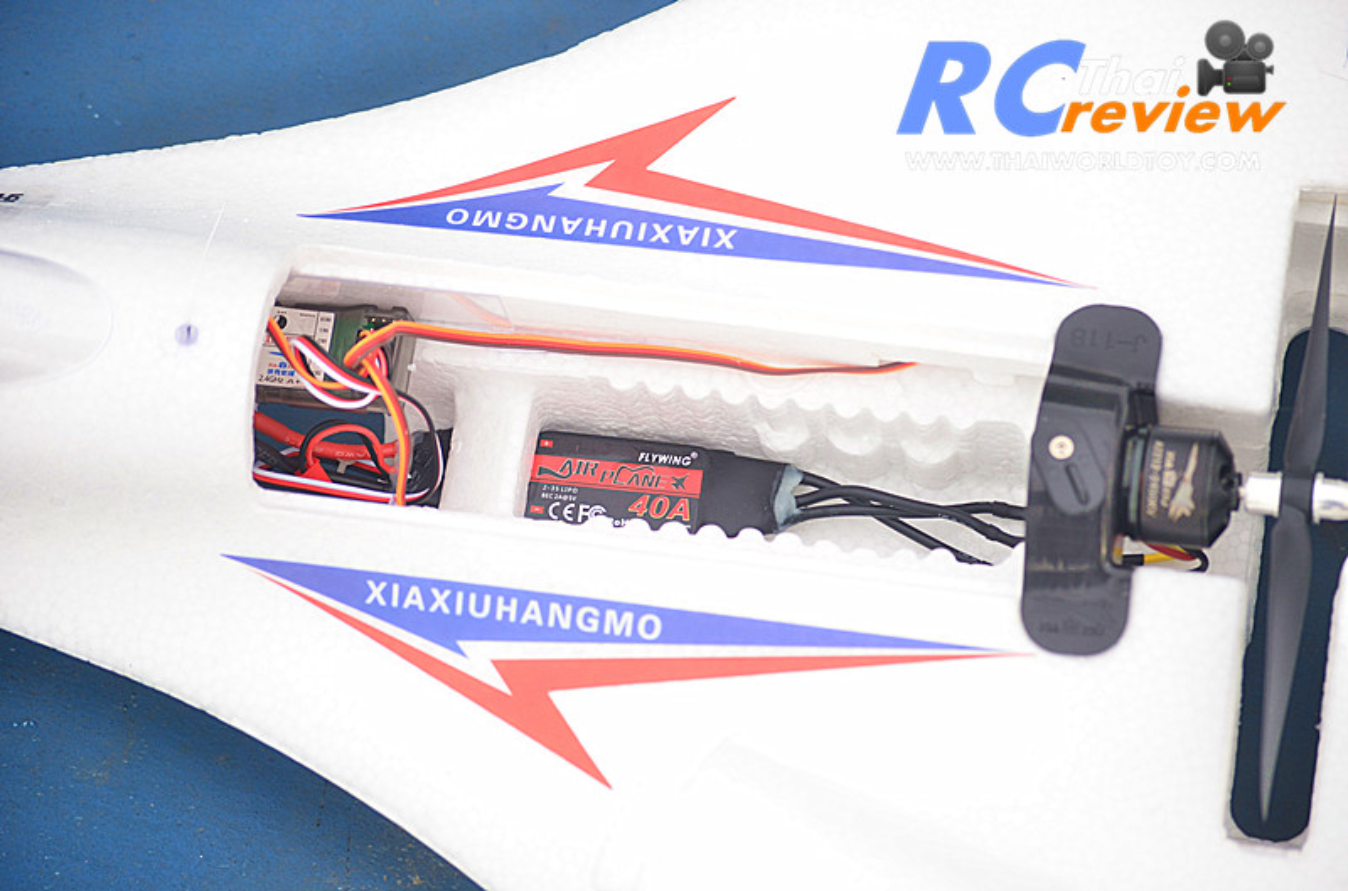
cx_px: 674
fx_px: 3641
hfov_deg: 21.0
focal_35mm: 98
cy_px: 446
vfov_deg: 14.0
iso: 250
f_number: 5
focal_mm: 65
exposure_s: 1/320
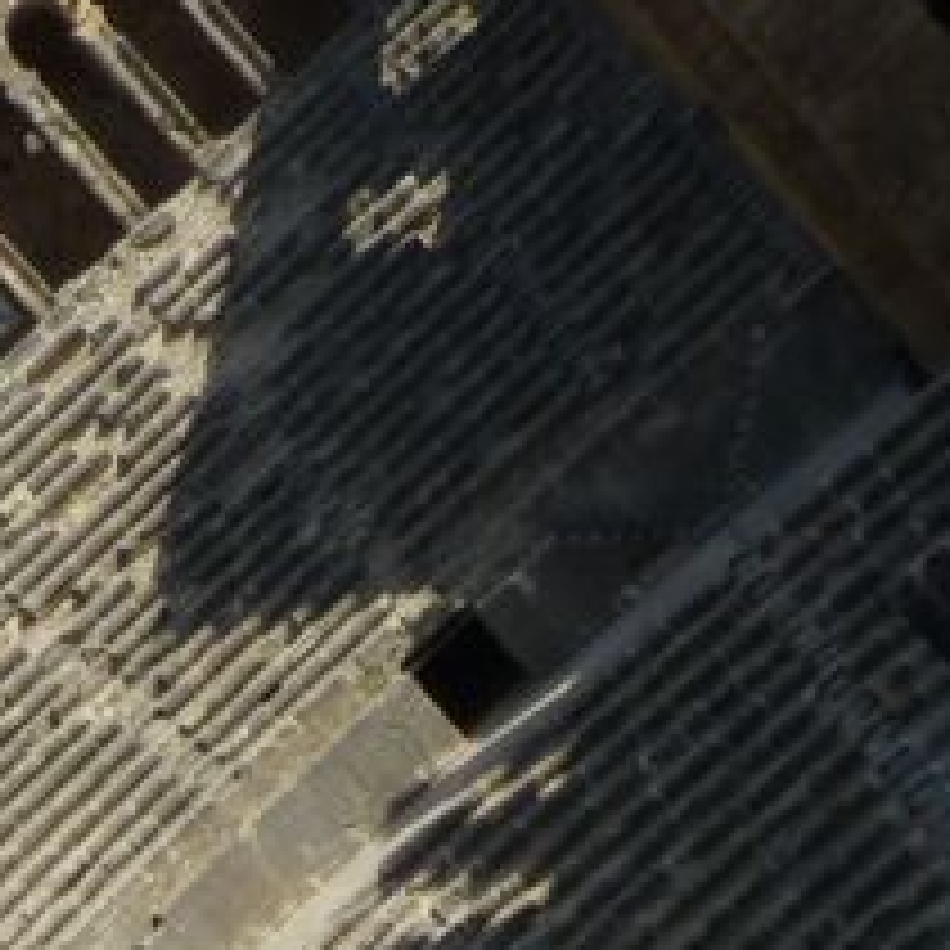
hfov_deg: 14.7
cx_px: -27
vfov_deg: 14.1
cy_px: 1405
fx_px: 3602
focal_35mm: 116
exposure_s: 1/200
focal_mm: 4.8
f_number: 8
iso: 80
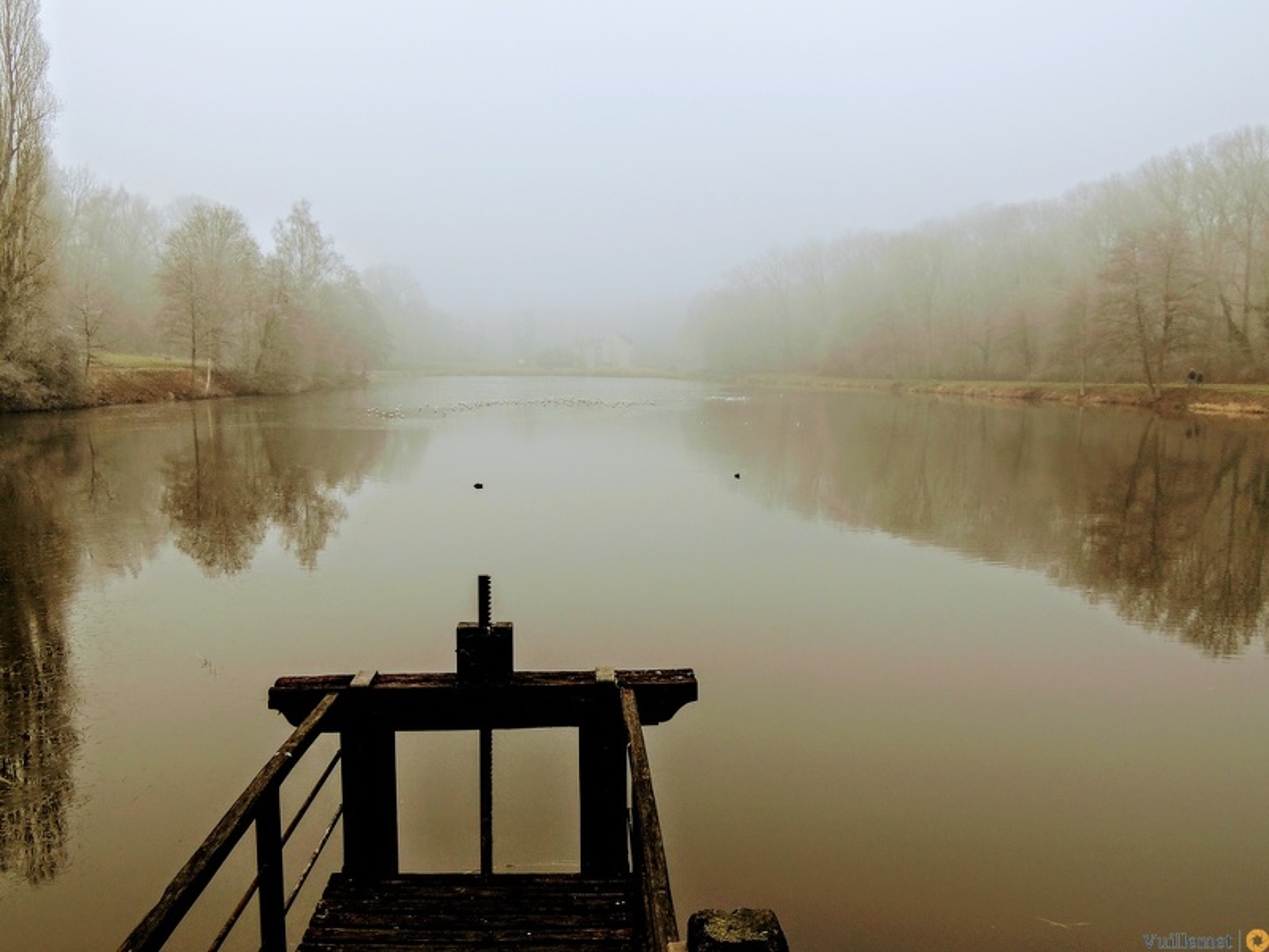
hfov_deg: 60.0
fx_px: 1100
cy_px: 476
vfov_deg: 46.8
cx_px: 634
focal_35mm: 30
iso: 100
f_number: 3.1
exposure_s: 1/250
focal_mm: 5.3
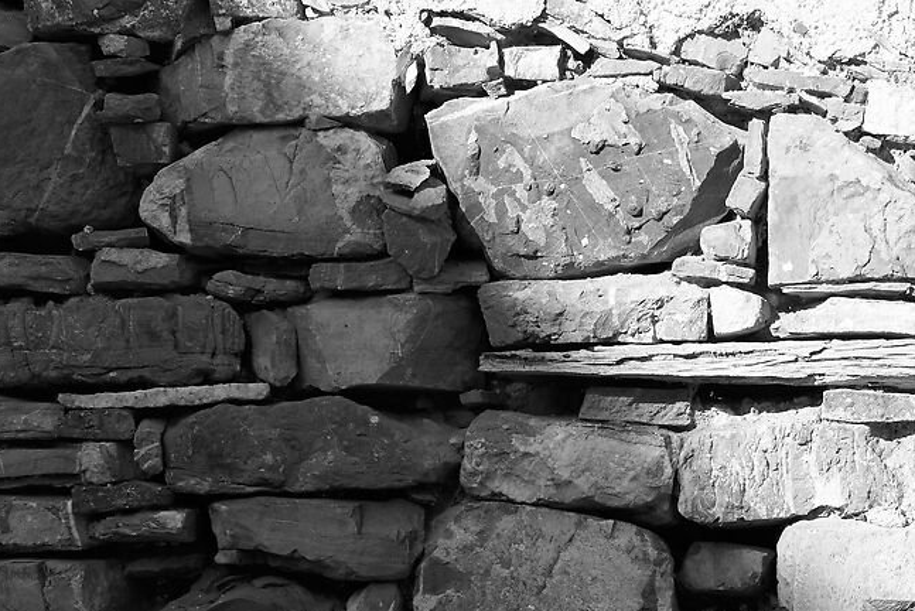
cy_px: 859
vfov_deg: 11.5
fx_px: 2924
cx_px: 898
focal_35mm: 115
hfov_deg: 17.4
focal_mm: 31
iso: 400
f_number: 8
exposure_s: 1/500
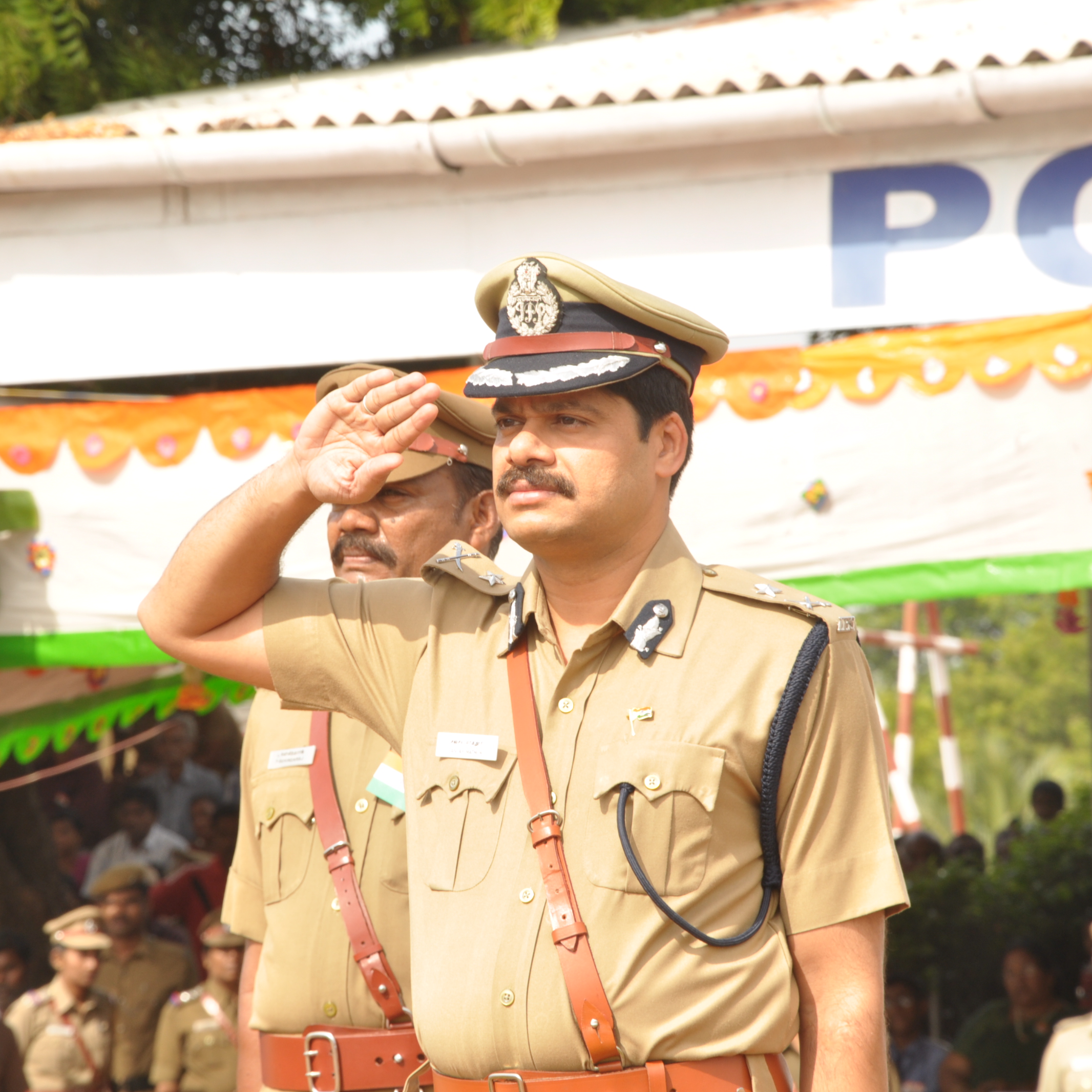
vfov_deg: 8.7
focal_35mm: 202
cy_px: 545
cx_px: 502
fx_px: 7197
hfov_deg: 8.7
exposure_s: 1/125
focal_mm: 105
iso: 200
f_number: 13
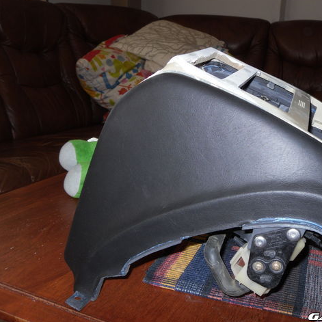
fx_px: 442
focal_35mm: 42
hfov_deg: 39.7
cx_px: 206
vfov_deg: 40.0
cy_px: 159
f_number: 3.5
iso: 80
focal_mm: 6.3
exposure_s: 1/45
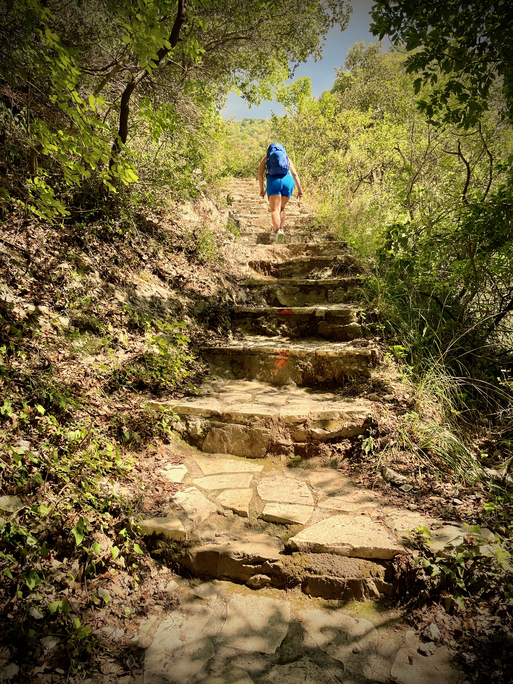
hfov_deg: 53.1
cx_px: 256
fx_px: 514
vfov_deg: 67.3
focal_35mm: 26
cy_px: 342
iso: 32
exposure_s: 1/1072
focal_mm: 4.2
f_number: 1.6
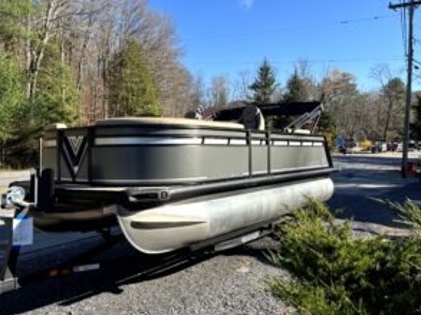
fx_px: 389
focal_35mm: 32
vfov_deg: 44.1
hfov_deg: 56.6
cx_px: 178
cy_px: 158
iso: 50
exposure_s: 1/1590
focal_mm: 5.96
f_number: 1.6
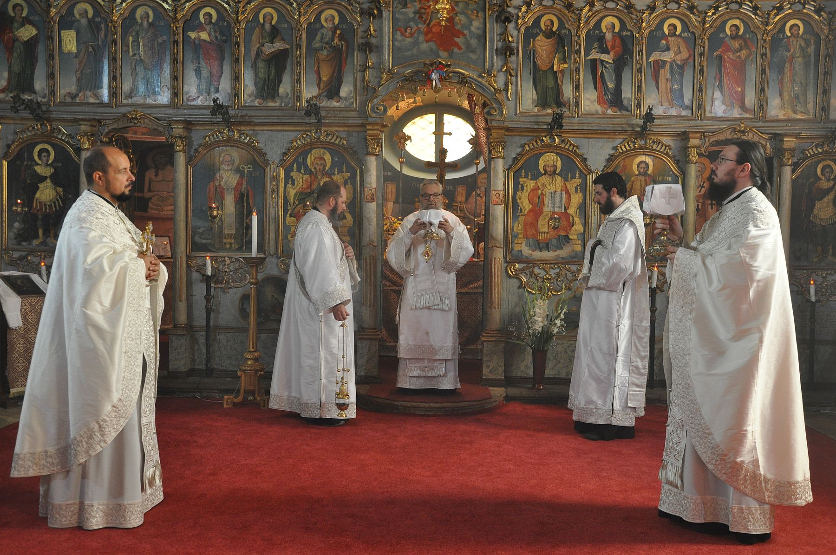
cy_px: 278
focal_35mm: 33
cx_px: 418
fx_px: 765
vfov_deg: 39.9
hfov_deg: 57.3
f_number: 5.6
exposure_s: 1/25
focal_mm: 22
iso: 800
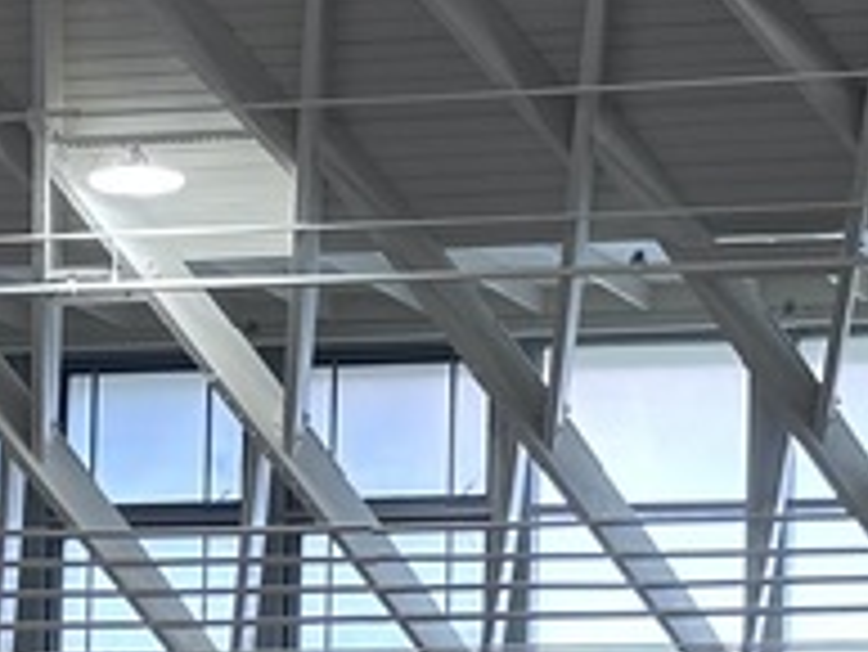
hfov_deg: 7.7
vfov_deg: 5.7
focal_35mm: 255
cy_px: 1174
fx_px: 6398
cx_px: 157
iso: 64
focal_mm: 6.86
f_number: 1.78
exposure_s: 1/120
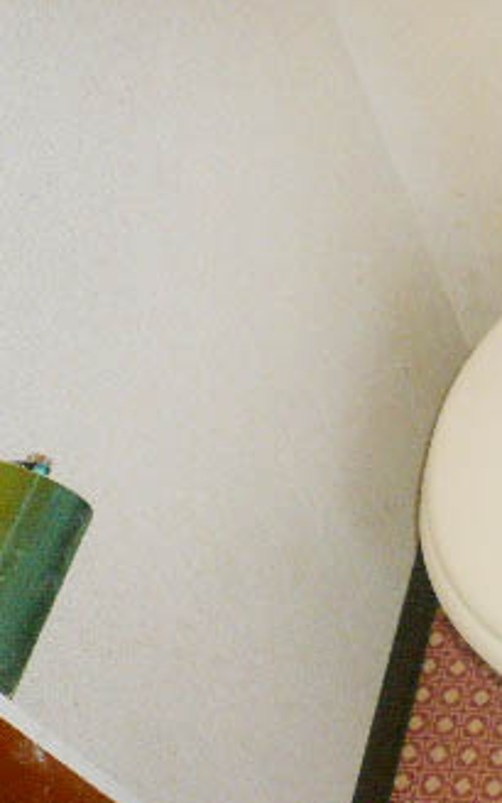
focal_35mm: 58
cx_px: 744
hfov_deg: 19.6
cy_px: 468
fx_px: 1270
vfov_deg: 35.0
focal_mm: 4.6
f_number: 2.8
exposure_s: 1/30
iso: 100
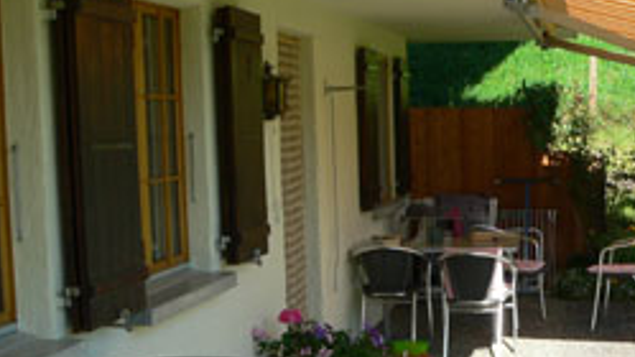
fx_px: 1195
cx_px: 487
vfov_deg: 16.9
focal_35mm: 71
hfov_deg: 29.2
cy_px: 250
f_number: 4
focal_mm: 6
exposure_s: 1/200
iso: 80
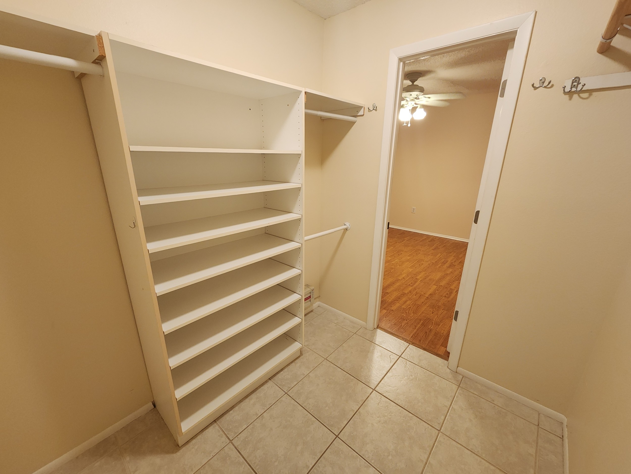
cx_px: 316
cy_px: 237
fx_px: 237
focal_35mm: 13
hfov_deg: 106.2
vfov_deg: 89.9
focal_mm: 2.2
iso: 320
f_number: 2.2
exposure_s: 1/60
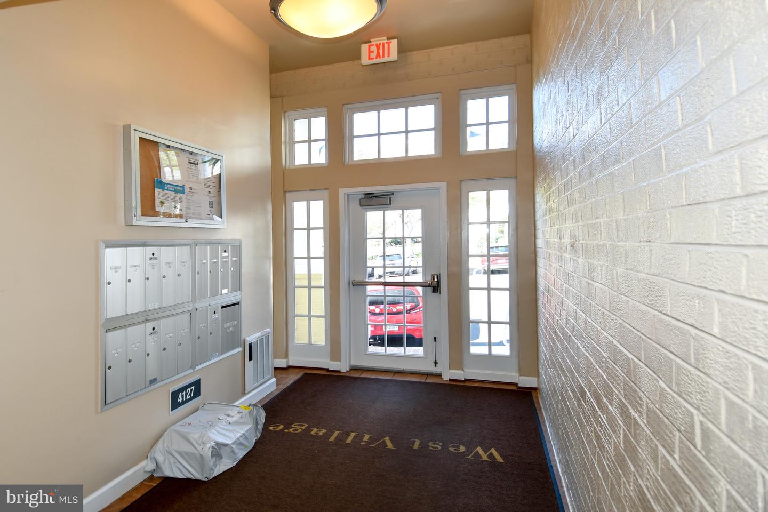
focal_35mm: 18
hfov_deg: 90.0
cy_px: 256
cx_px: 384
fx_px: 384
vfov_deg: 67.4
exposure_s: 1/60
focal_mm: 12
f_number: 4
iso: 200
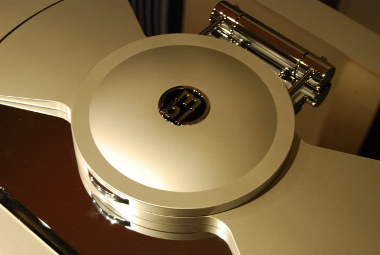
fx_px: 730
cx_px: 190
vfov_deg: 19.8
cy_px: 128
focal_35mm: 69
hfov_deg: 29.2
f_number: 5.3
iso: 720
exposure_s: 1/30
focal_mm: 46
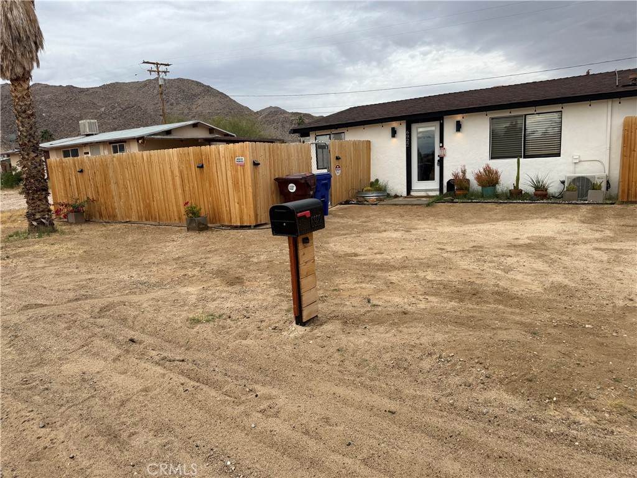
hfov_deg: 71.6
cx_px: 318
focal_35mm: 24
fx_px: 442
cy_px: 239
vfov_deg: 56.8
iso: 80
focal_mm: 6.76
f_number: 1.78
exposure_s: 1/1091
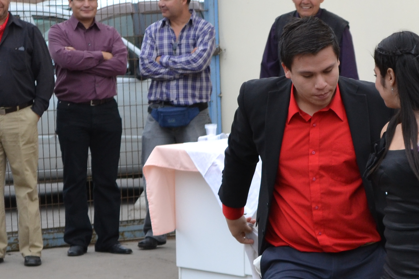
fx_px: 2775
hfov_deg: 8.6
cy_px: 263
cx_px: 331
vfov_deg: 5.8
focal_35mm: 238
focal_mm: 55
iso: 400
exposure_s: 1/500
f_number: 5.6
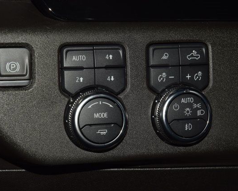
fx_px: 838
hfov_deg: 16.2
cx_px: 106
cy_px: 95
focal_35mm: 119
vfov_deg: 13.0
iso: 100
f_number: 8
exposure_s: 1/125
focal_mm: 70
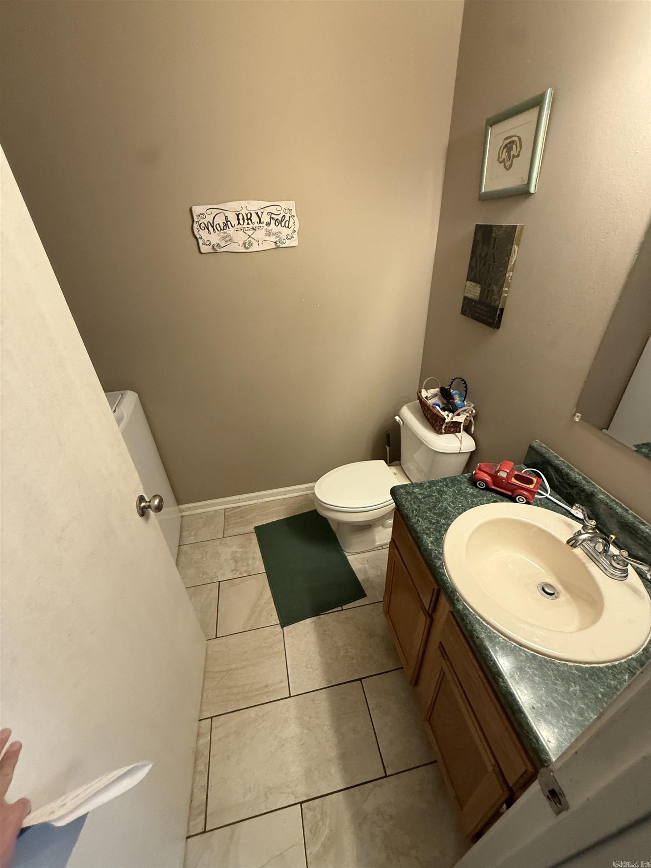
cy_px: 434
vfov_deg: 102.1
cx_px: 326
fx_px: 351
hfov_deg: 85.7
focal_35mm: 14
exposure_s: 1/60
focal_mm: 2.22
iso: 320
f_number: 2.2
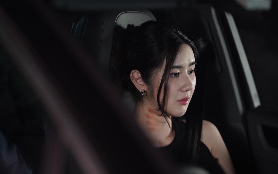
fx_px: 985
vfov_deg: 10.1
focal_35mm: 130
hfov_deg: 16.1
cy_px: 90
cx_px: 139
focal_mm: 85
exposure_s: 1/100
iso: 3200
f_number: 1.8
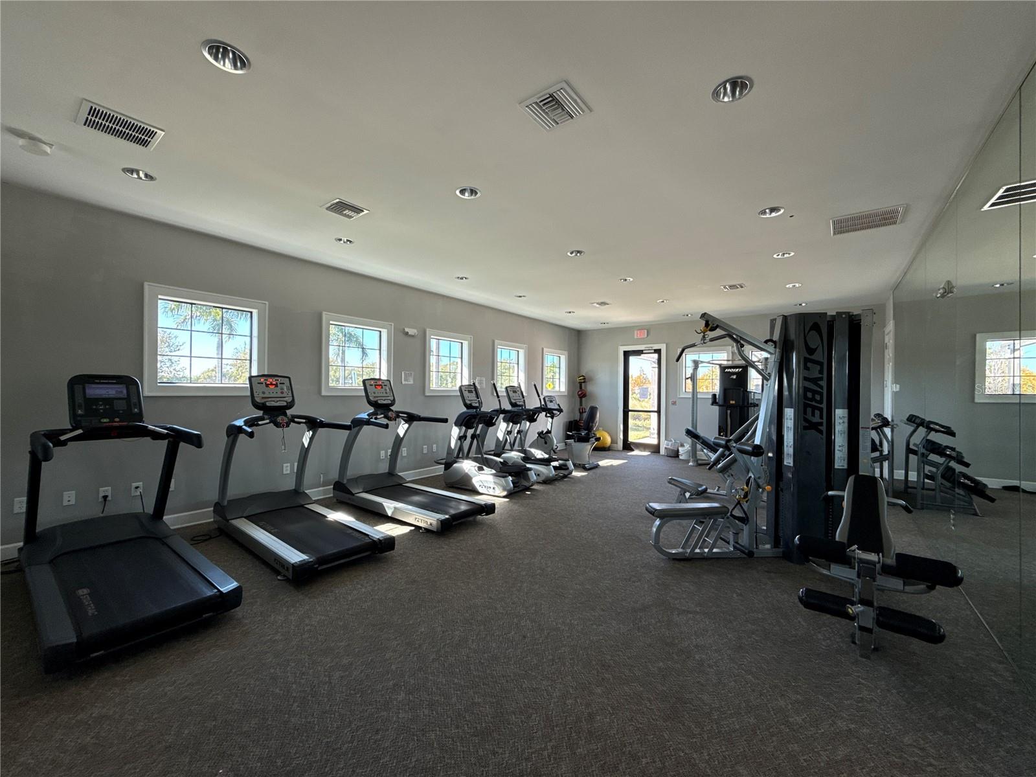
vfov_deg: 85.7
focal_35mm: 14
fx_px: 419
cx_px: 518
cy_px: 388
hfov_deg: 102.1
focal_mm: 2.22
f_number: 2.2
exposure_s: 1/120
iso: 80
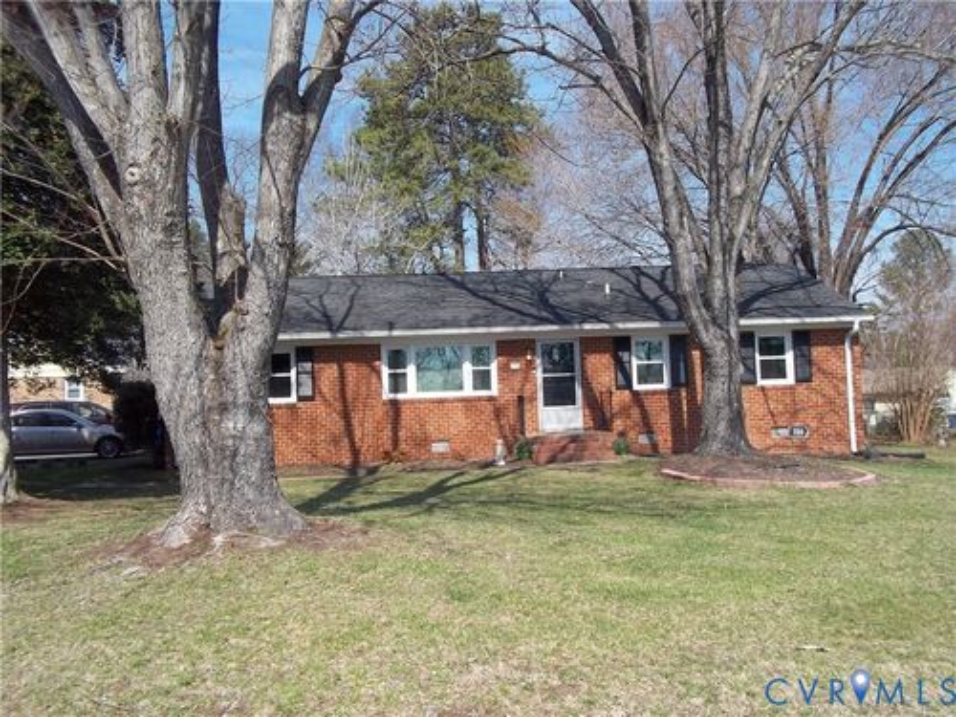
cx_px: 478
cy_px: 358
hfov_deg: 56.8
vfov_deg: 44.2
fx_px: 884
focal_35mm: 32
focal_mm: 5.7
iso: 80
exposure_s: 1/320
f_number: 5.5
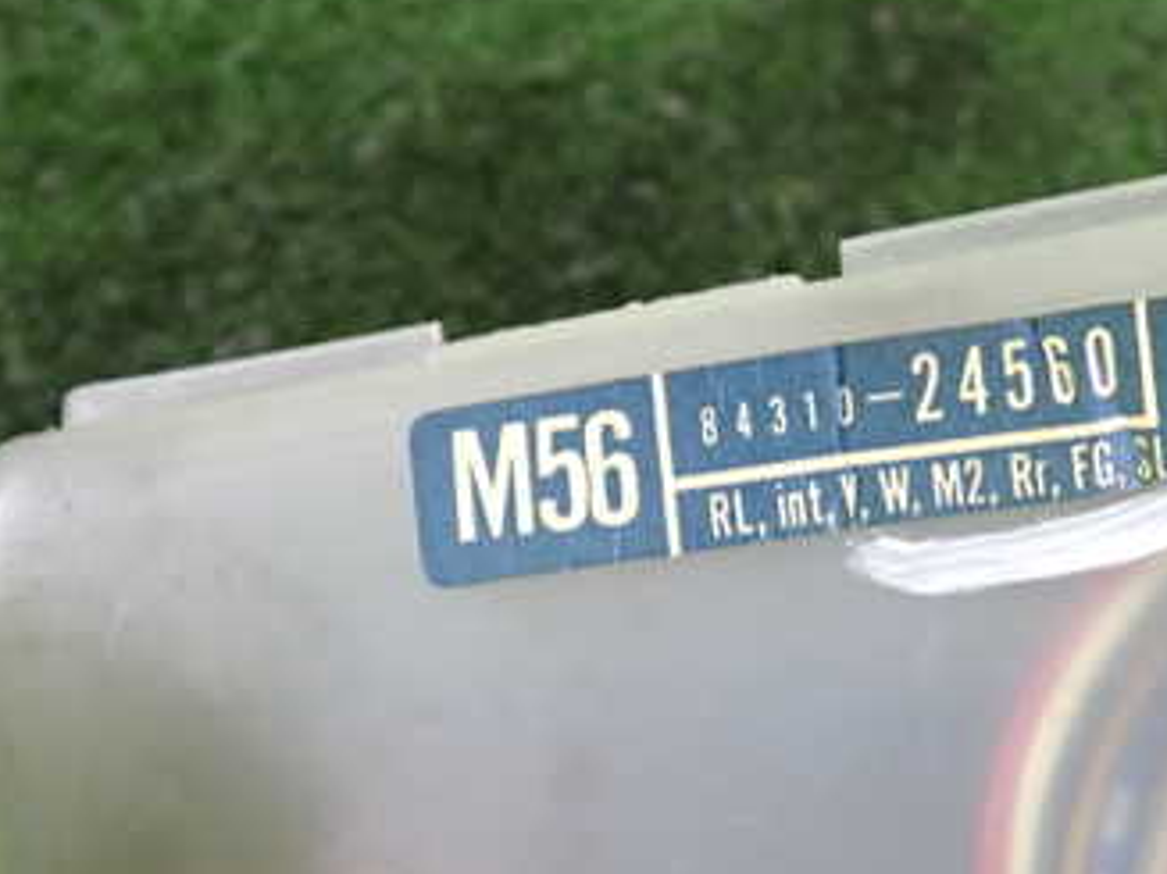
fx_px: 1854
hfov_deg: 34.2
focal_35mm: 55
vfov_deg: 26.5
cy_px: 407
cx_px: 885
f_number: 2.3
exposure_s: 1/30
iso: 320
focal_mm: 5.4
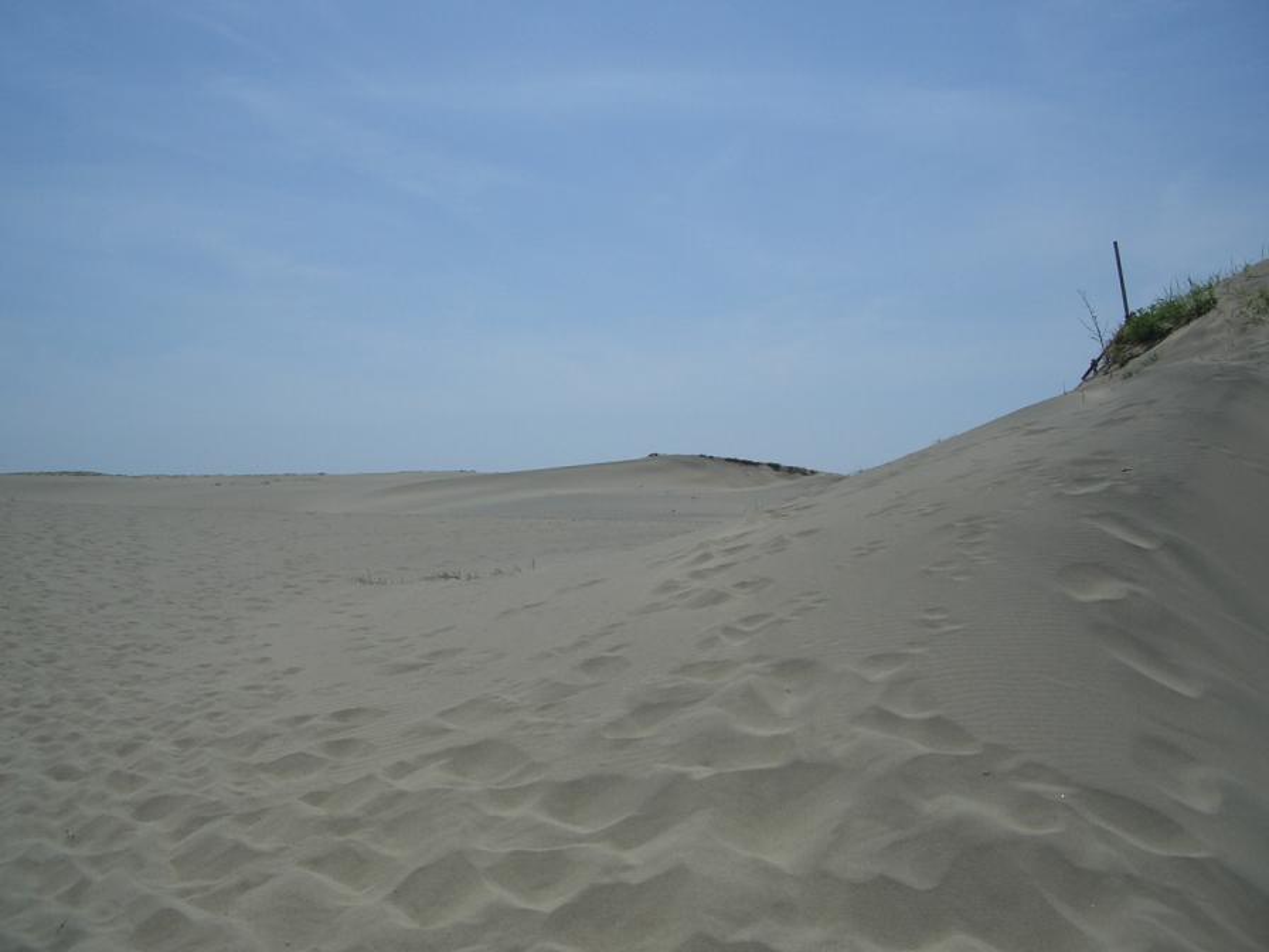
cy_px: 476
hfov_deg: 52.6
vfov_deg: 40.7
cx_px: 634
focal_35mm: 35
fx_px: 1283
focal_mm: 5.8
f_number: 4.3
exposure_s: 1/1600
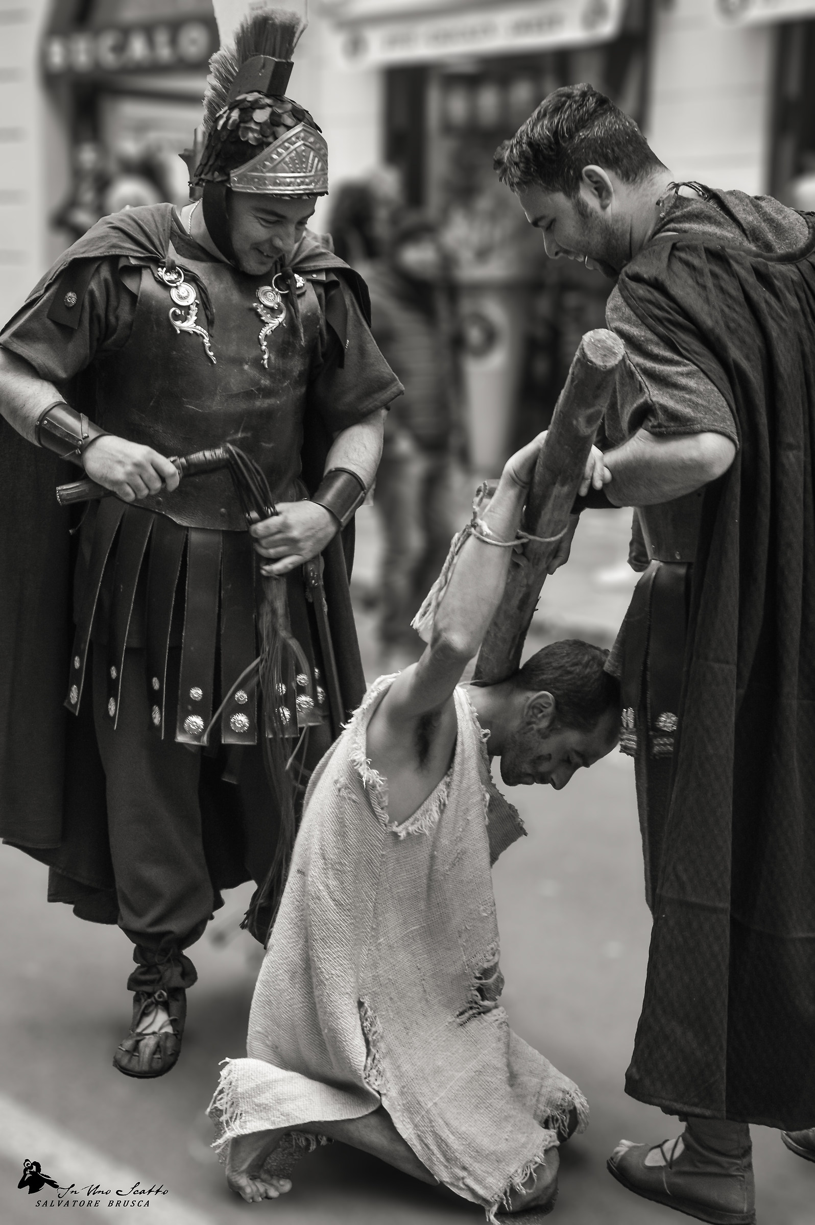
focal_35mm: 68
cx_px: 408
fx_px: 2296
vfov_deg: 29.9
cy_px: 612
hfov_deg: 20.1
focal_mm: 45
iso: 400
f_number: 7.1
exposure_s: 1/80
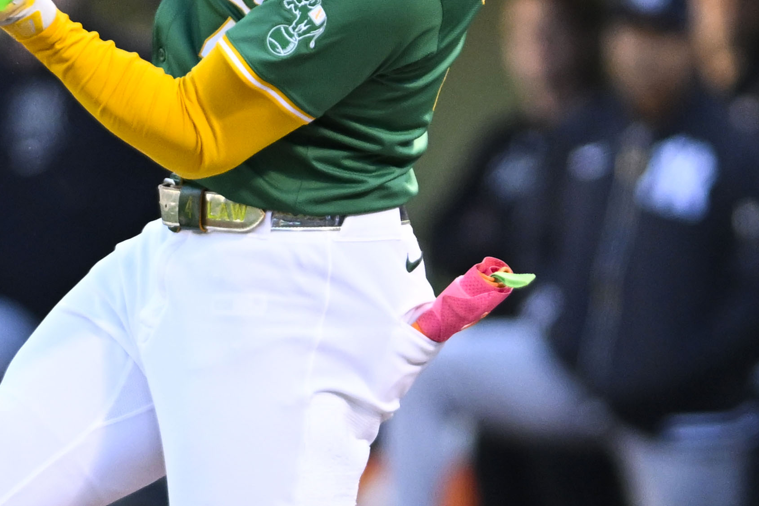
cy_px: 261
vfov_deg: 1.0
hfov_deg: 1.4
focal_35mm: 1440
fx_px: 30355
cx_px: 565
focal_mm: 300
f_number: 2.8
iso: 2000
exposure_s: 1/2500
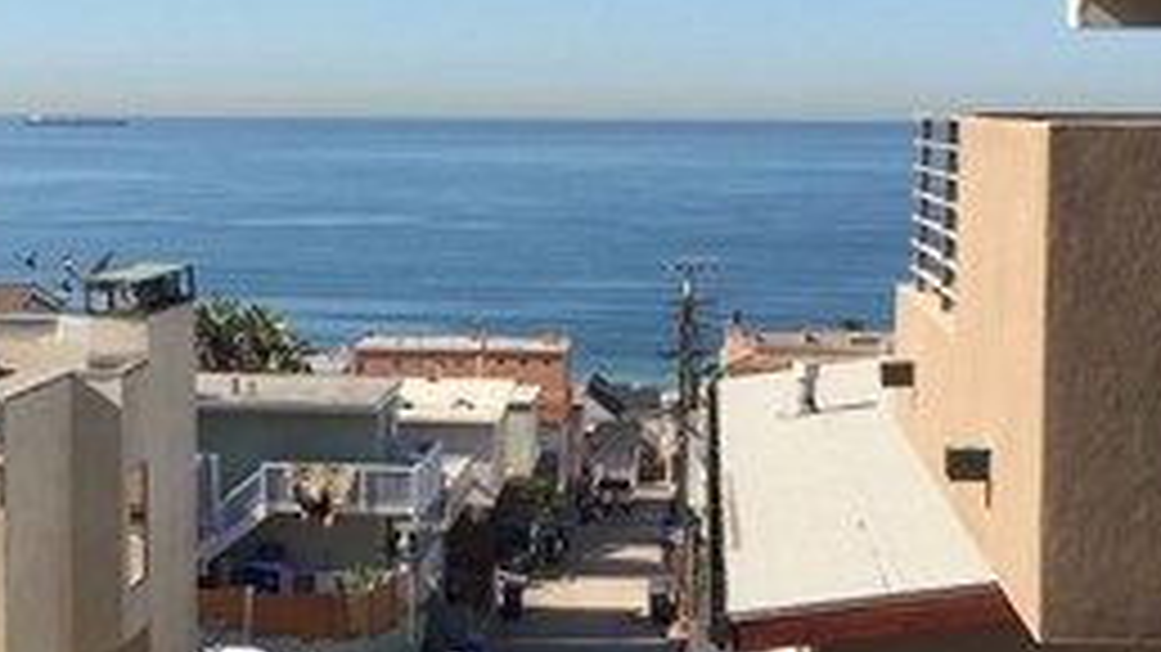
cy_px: 346
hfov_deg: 26.1
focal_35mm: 81
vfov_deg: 14.9
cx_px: 441
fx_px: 2493
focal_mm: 4.12
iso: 40
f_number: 2.2
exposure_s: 1/2053
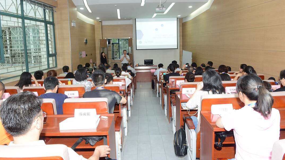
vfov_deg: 44.2
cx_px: 142
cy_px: 67
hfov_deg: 71.9
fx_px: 196
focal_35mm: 26
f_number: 8
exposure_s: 1/60
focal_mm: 24
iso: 2500
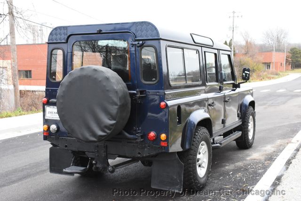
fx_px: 402
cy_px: 100
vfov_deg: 28.1
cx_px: 150
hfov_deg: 41.1
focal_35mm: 48
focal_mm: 32
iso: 2000
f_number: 13
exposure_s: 1/80
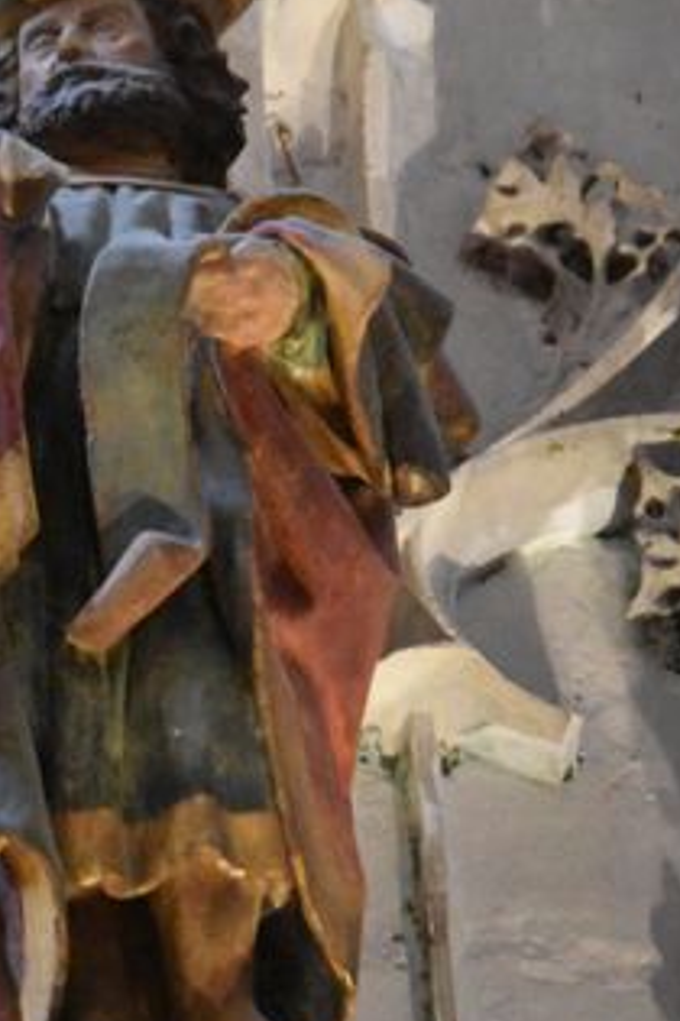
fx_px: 12752
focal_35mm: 450
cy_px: 486
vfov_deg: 4.6
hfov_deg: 3.1
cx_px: 24
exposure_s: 1/100
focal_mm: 135
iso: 12800
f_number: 5
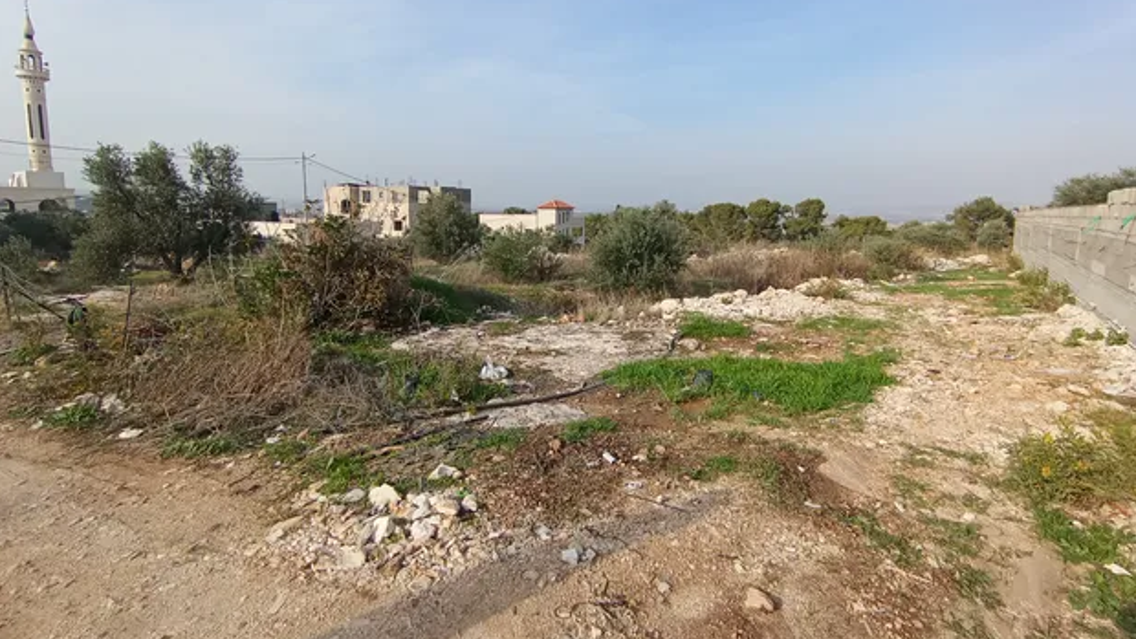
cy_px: 267
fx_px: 542
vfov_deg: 60.7
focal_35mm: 18
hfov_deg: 92.6
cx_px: 581
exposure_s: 1/1087
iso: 50
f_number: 2.2
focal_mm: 1.65
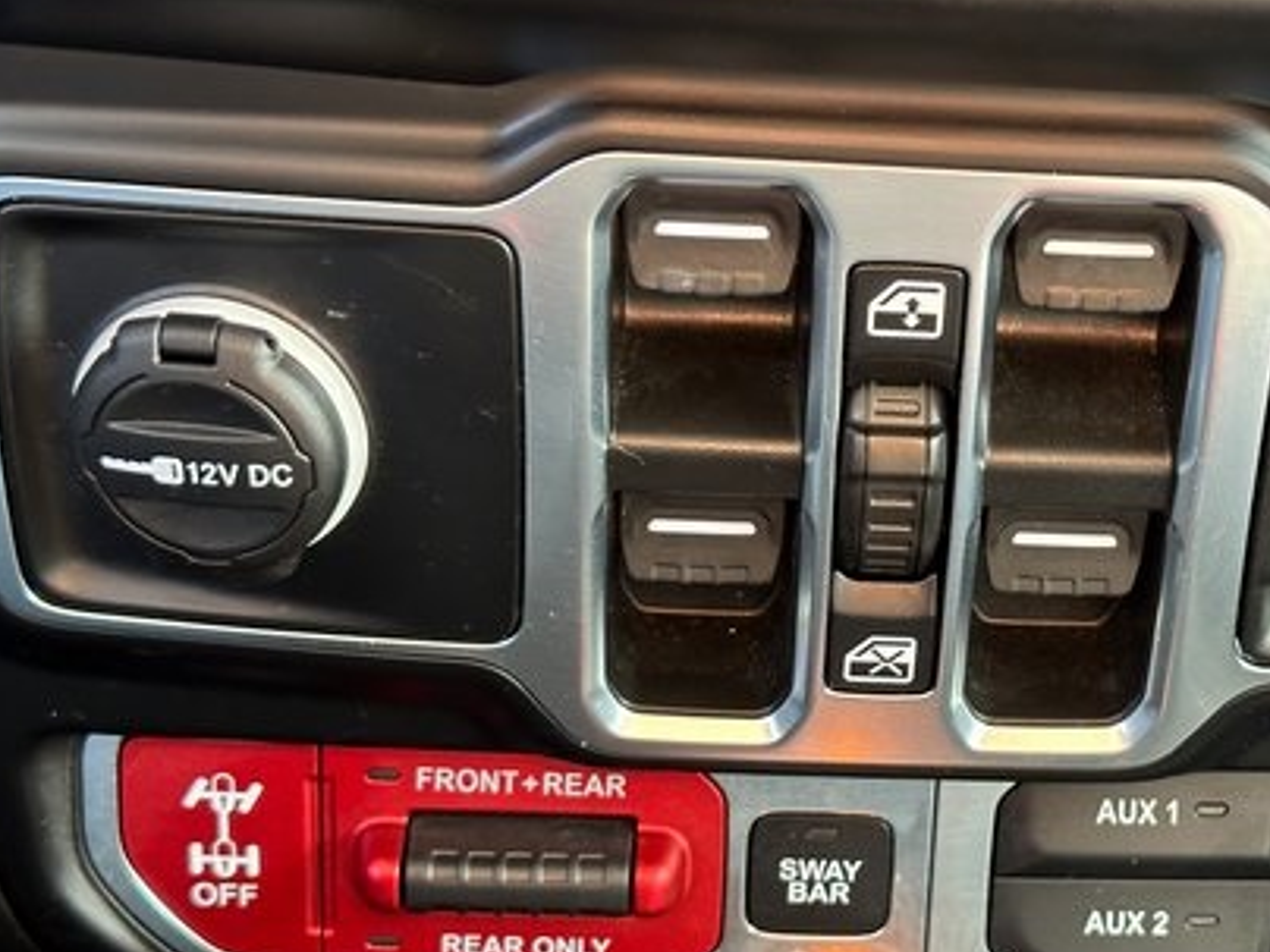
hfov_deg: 25.3
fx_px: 2788
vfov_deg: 19.4
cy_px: 566
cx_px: 971
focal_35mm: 76
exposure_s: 1/41
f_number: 1.78
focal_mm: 6.86
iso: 250
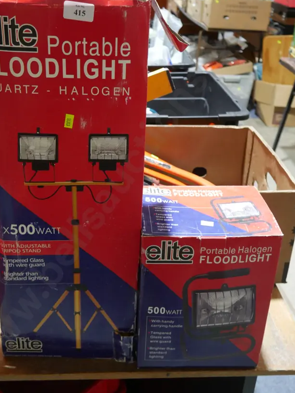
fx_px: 454
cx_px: 124
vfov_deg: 46.7
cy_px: 178
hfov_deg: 35.9
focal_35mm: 40
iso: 1000
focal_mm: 16
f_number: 3.6
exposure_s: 1/60
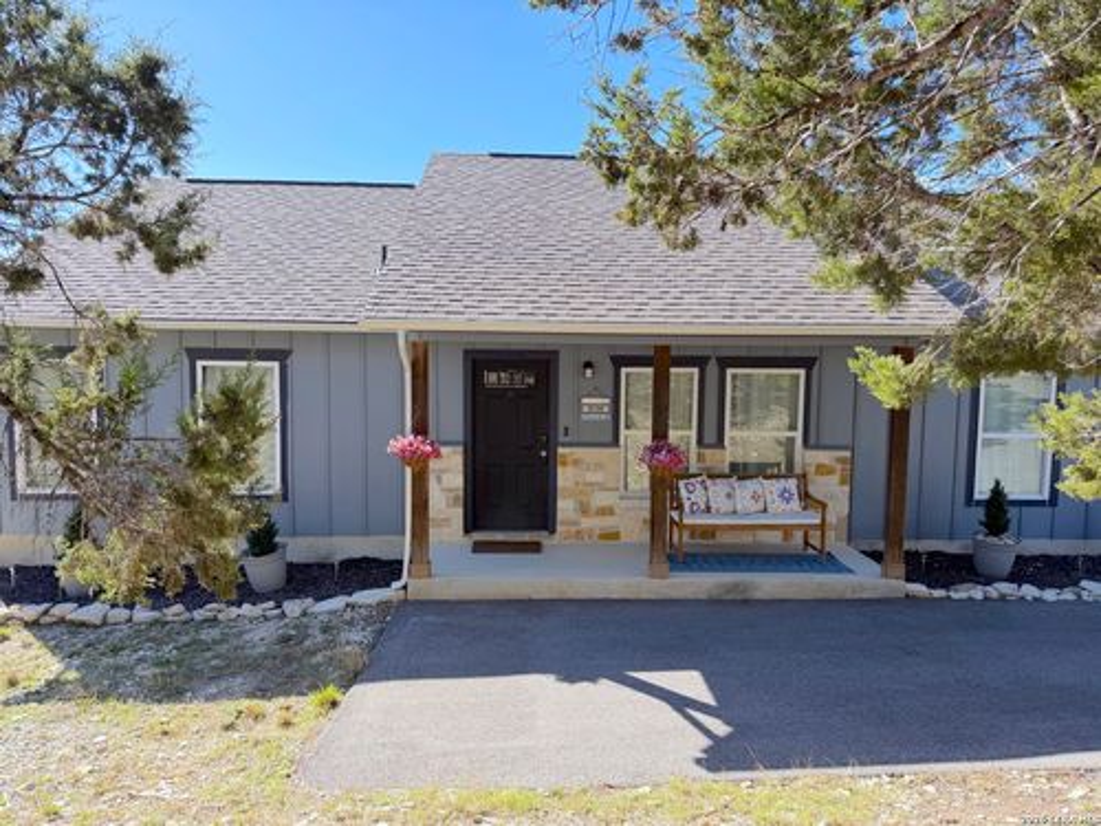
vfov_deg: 56.8
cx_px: 550
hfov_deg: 71.6
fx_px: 763
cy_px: 413
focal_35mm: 24
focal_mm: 6.76
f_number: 1.78
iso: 100
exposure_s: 1/1855
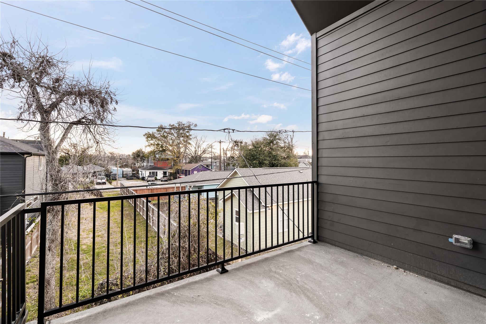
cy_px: 162
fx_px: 216
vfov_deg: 73.7
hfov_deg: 96.7
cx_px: 243
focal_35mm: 16
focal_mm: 16
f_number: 9
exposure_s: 1/1.67
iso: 200
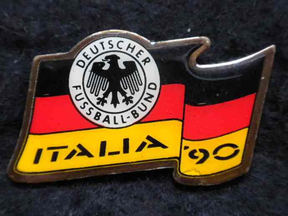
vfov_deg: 28.0
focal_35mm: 52
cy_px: 108
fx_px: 433
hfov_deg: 36.8
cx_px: 144
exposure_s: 1/109
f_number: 4.3
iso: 800
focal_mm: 9.1
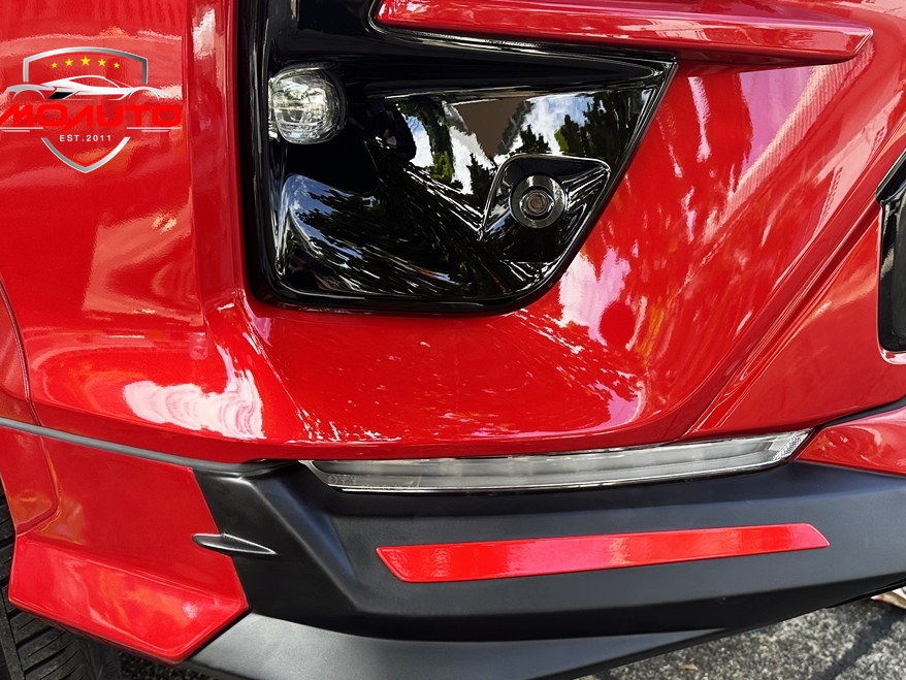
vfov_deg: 35.1
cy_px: 363
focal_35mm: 41
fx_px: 1073
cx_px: 601
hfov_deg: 45.1
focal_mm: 6.86
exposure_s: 1/290
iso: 80
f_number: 1.78
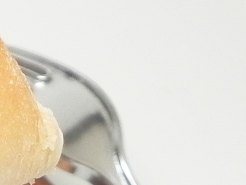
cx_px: -475
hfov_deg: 9.3
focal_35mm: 171
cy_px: 399
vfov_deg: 8.2
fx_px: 1215
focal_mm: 4.6
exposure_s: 1/43.8
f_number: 2.8
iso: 160
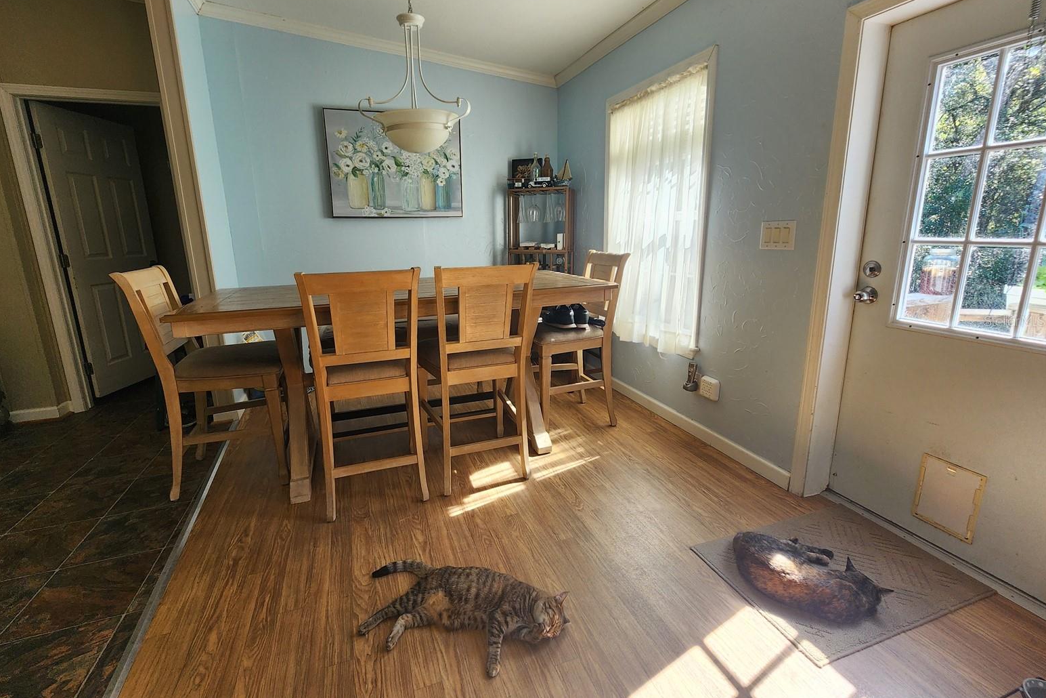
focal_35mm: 14
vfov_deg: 81.0
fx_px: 407
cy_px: 321
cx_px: 506
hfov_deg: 104.2
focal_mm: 2.2
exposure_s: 1/120
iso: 80
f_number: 2.2
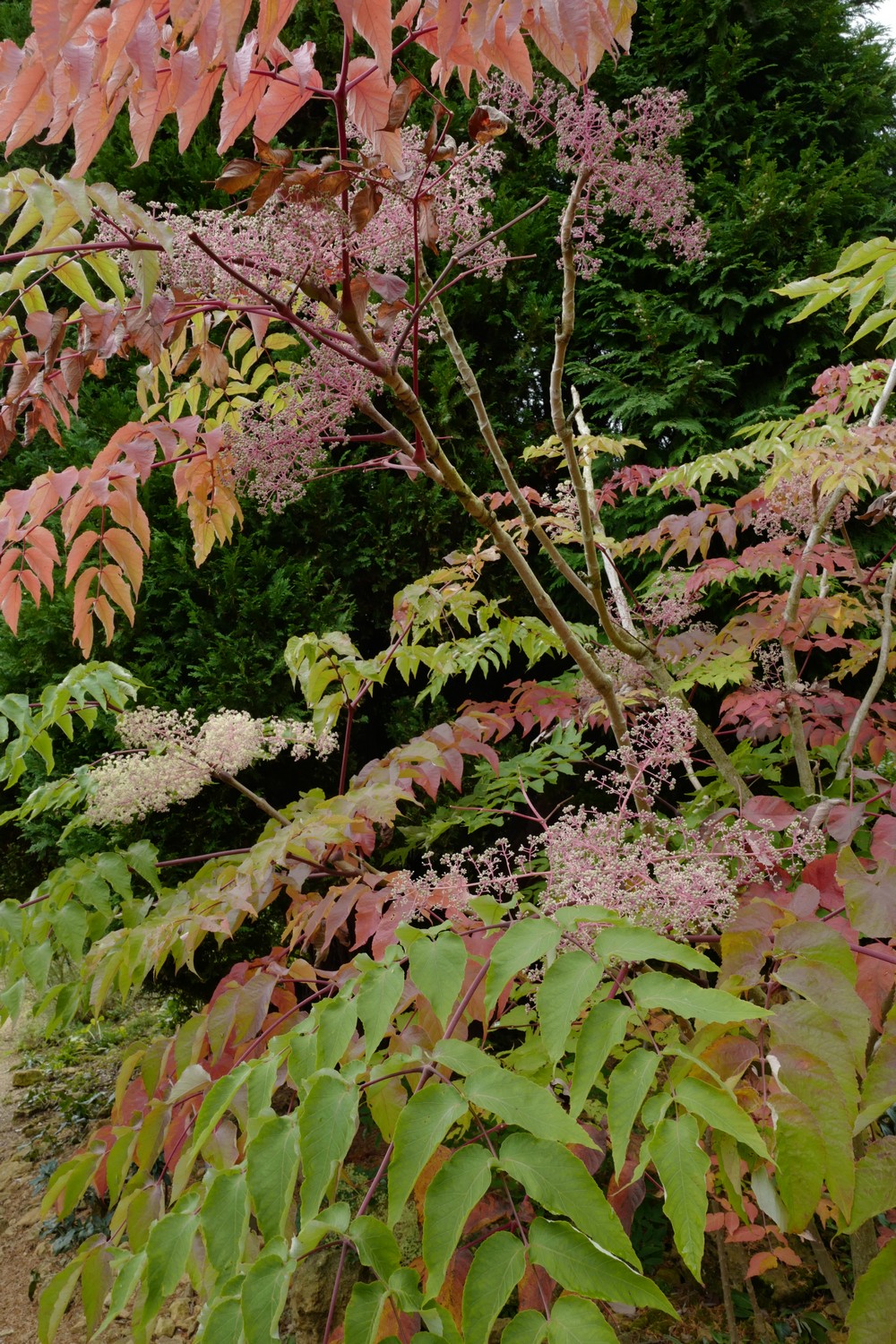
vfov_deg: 65.5
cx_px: 448
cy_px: 672
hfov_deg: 46.4
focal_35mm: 28
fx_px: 1045
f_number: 16
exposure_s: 1/50
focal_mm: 28
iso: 800
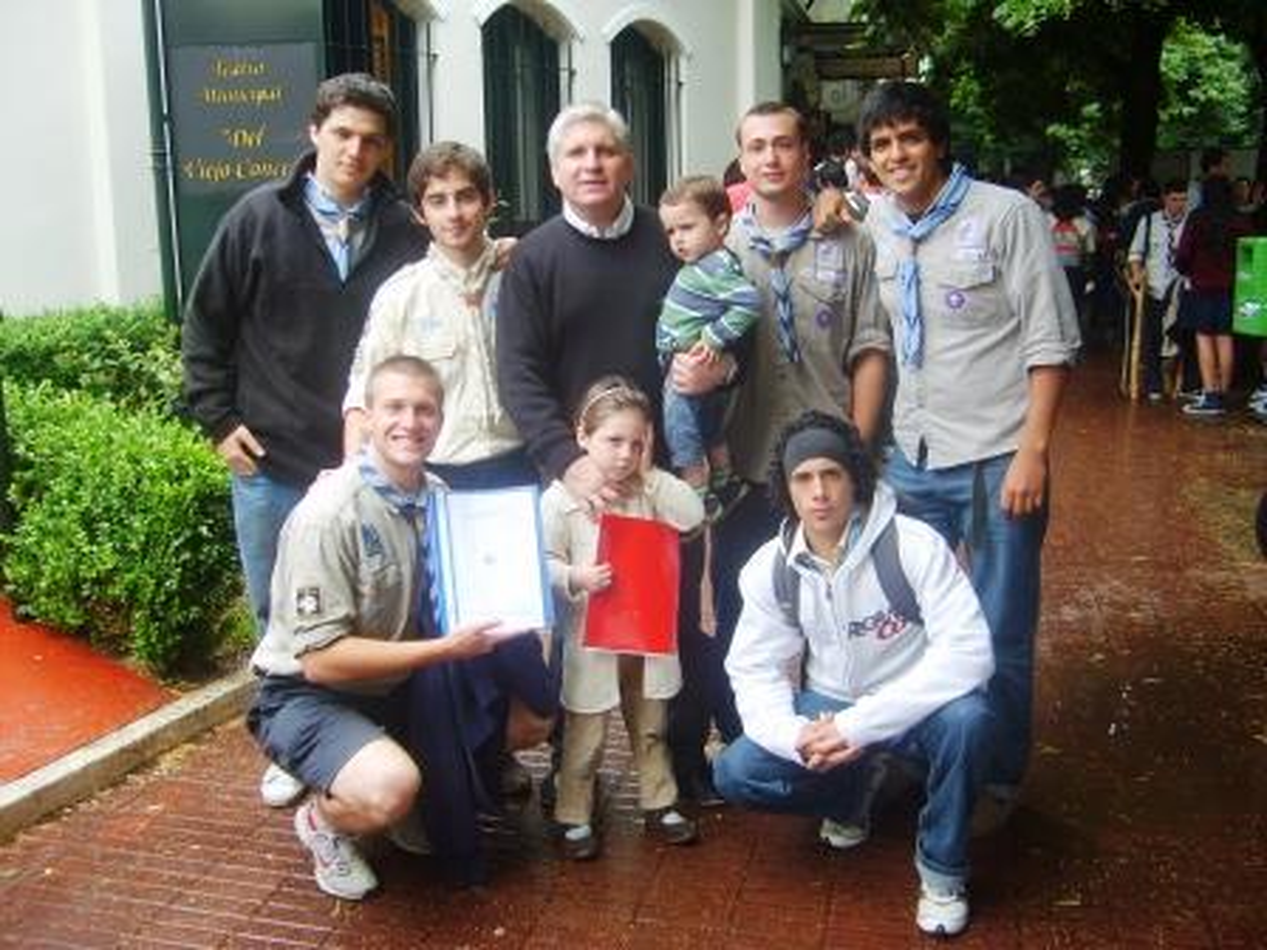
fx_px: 1281
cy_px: 475
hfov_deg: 52.6
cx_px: 634
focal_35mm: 35
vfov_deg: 40.7
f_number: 2.8
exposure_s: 1/45
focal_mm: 5.8
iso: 50
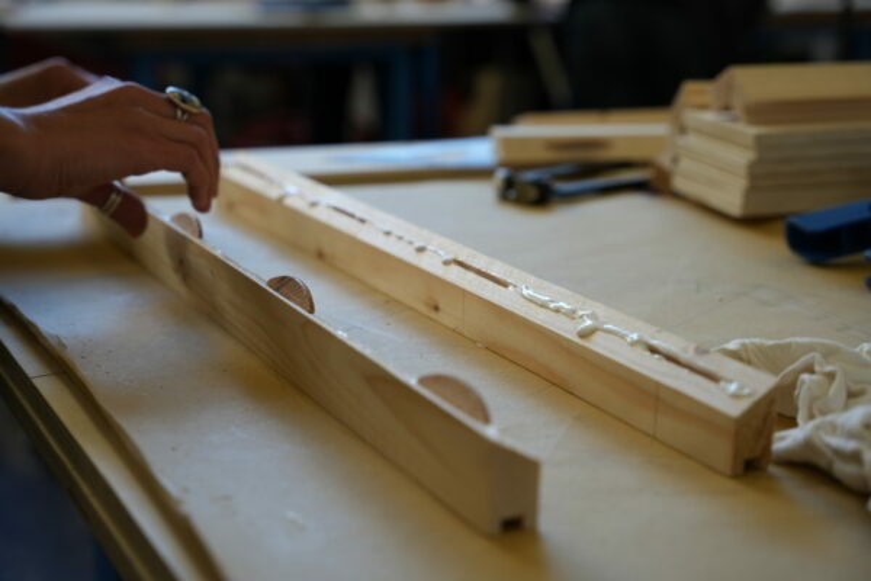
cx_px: 436
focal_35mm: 57
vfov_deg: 23.9
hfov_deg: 35.2
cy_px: 290
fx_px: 1372
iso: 640
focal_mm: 56.7
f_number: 4
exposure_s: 1/160
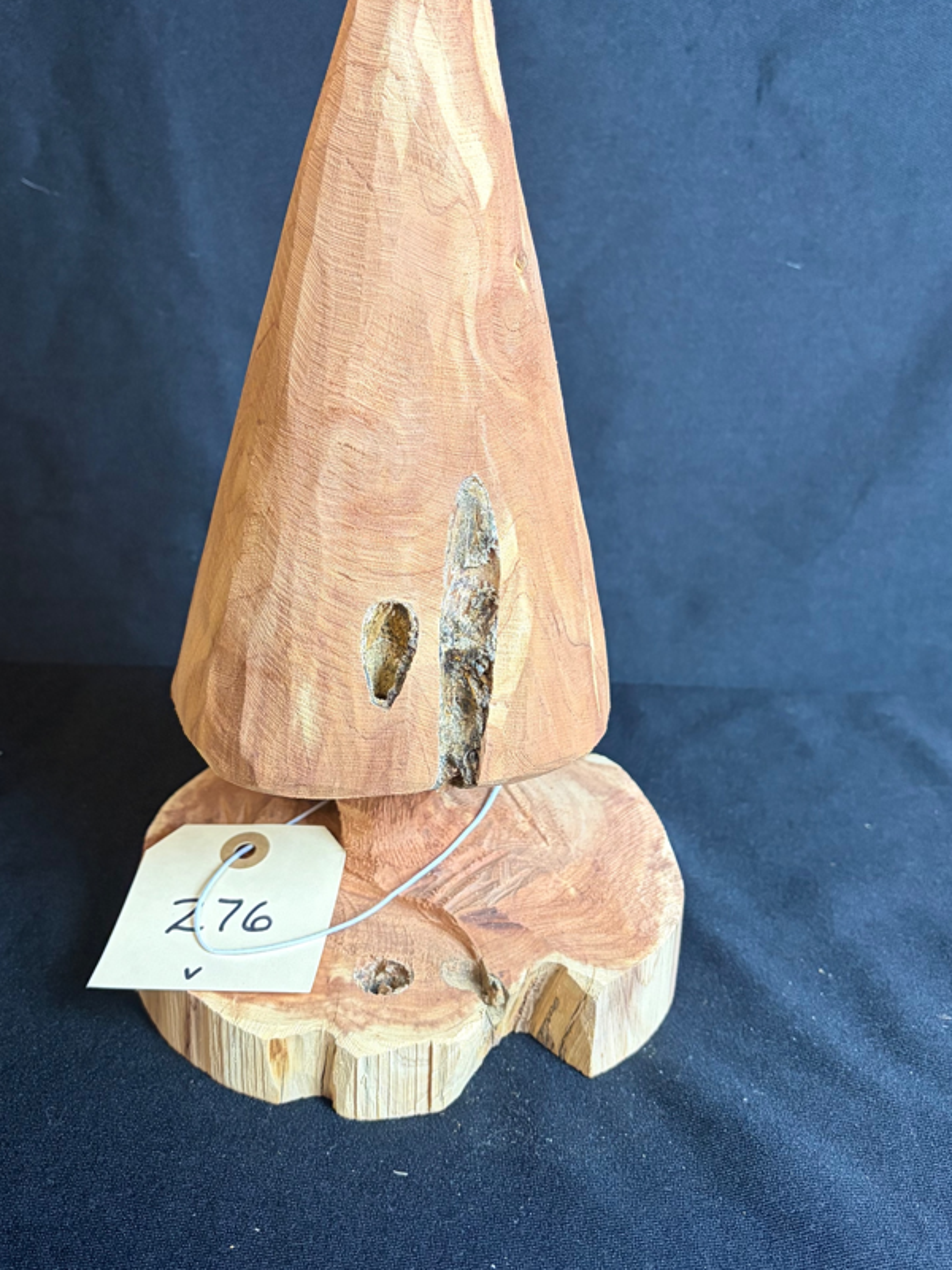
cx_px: 416
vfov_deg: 47.7
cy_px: 538
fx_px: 1430
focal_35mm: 39
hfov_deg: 36.8
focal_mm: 5.96
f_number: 1.6
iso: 250
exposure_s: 1/60
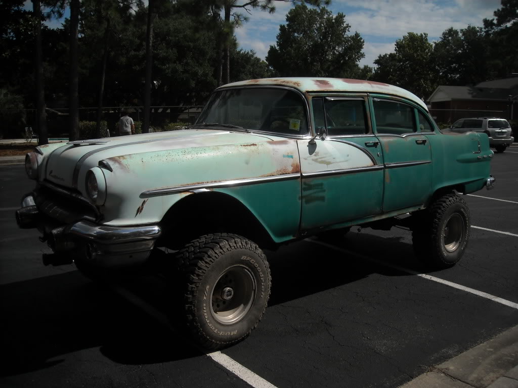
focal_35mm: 35
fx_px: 524
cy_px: 194
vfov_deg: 40.7
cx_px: 259
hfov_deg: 52.6
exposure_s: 1/738
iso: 64
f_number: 5.6
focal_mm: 5.7
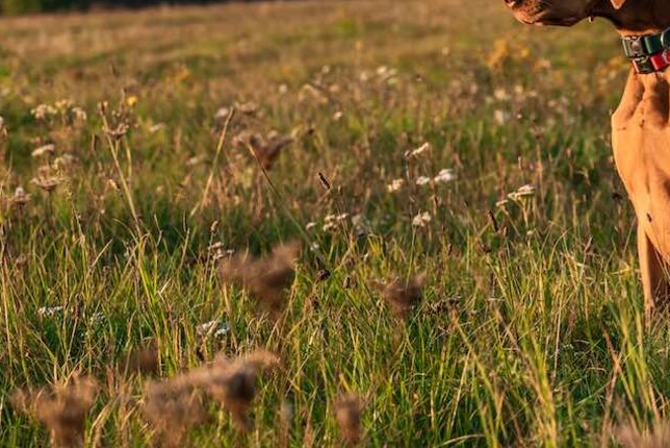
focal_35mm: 176
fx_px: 3277
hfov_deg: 11.6
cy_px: 55
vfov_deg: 7.8
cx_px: 653
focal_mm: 70
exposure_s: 1/500
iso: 200
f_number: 5.6
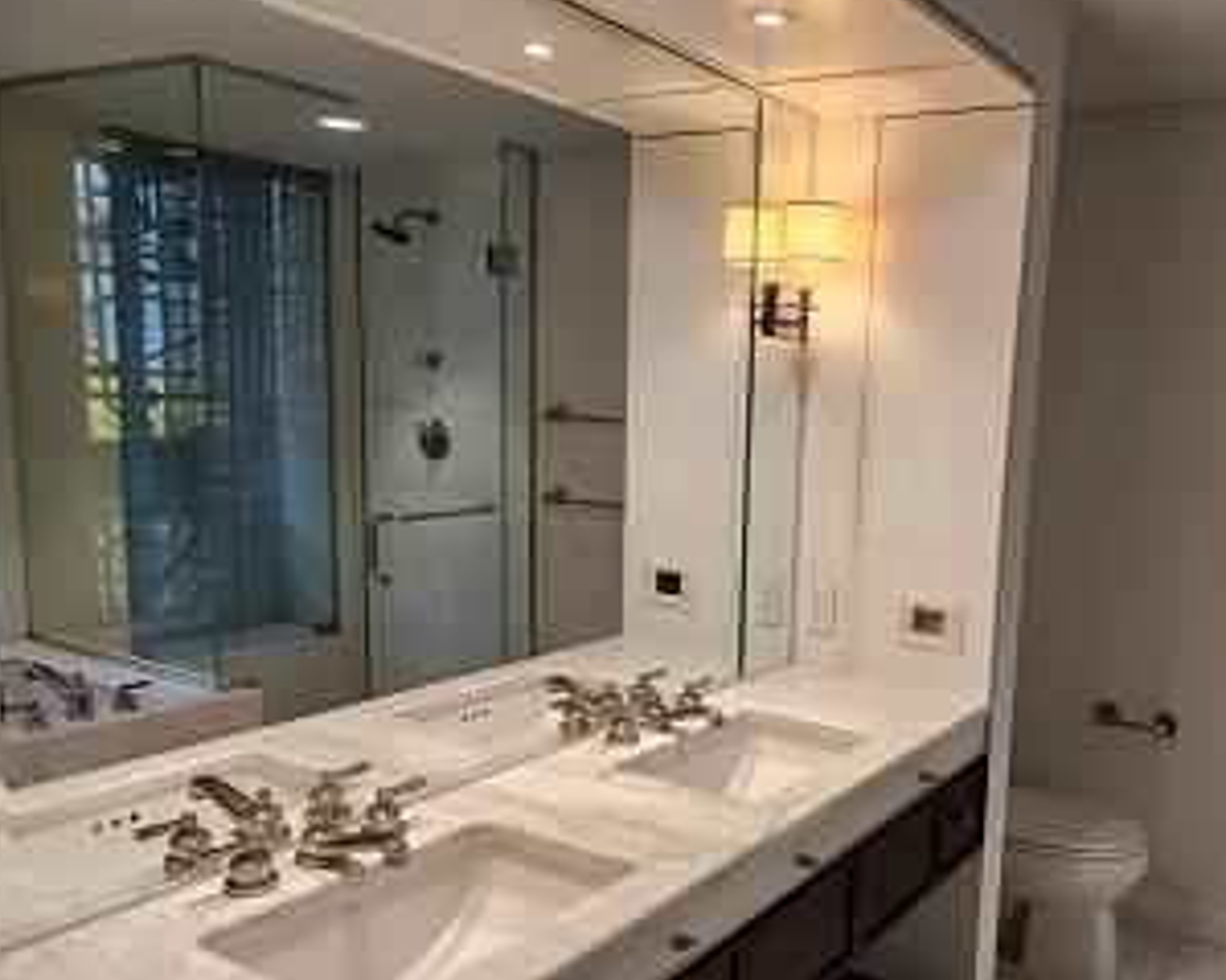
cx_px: 787
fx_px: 1088
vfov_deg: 48.4
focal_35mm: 30
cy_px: 549
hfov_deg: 57.8
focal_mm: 5.54
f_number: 1.8
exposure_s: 1/120
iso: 250
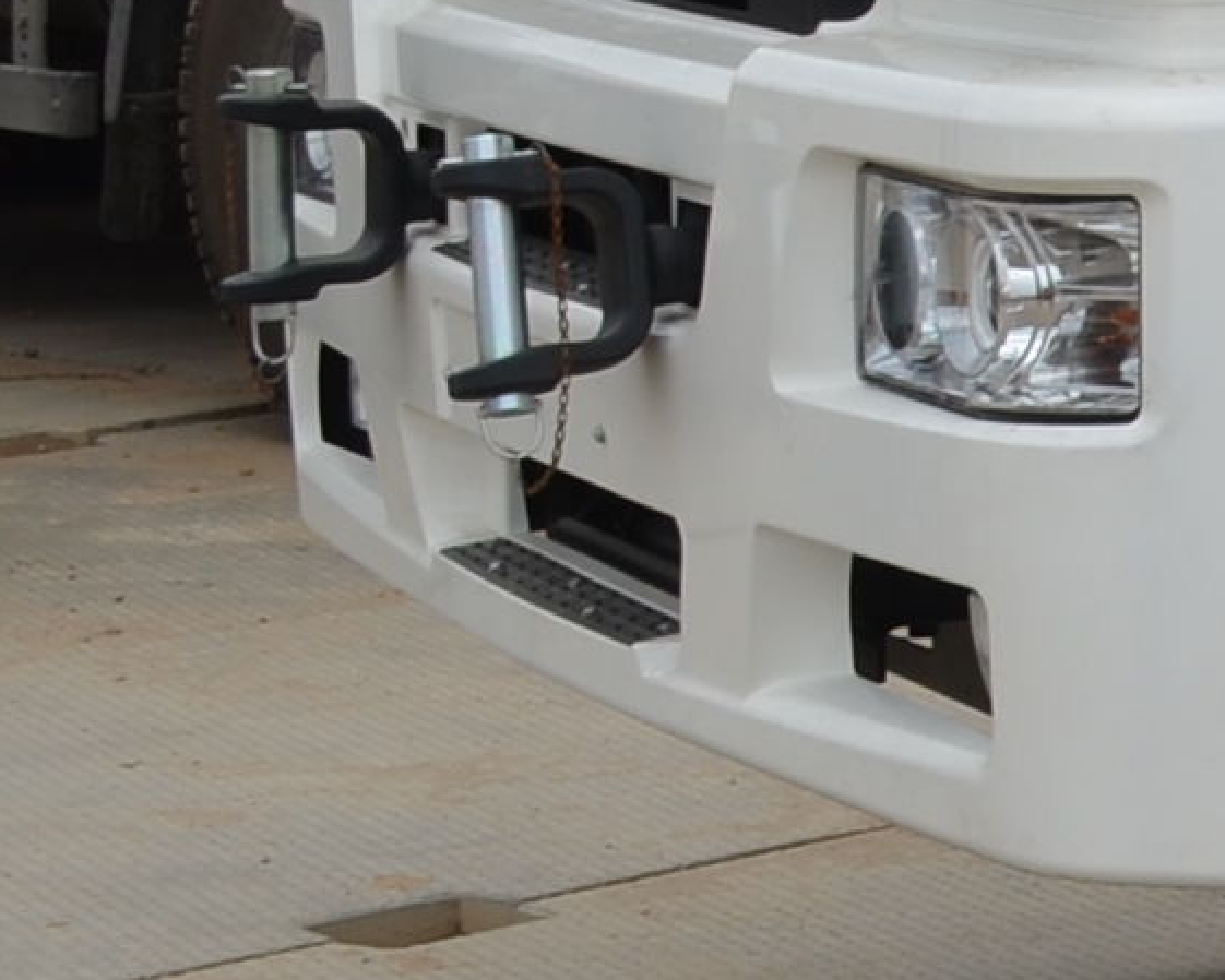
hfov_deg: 8.6
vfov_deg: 8.1
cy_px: -764
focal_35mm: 185
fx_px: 6708
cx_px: 3749
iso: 160
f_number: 8
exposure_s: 1/250
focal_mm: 20
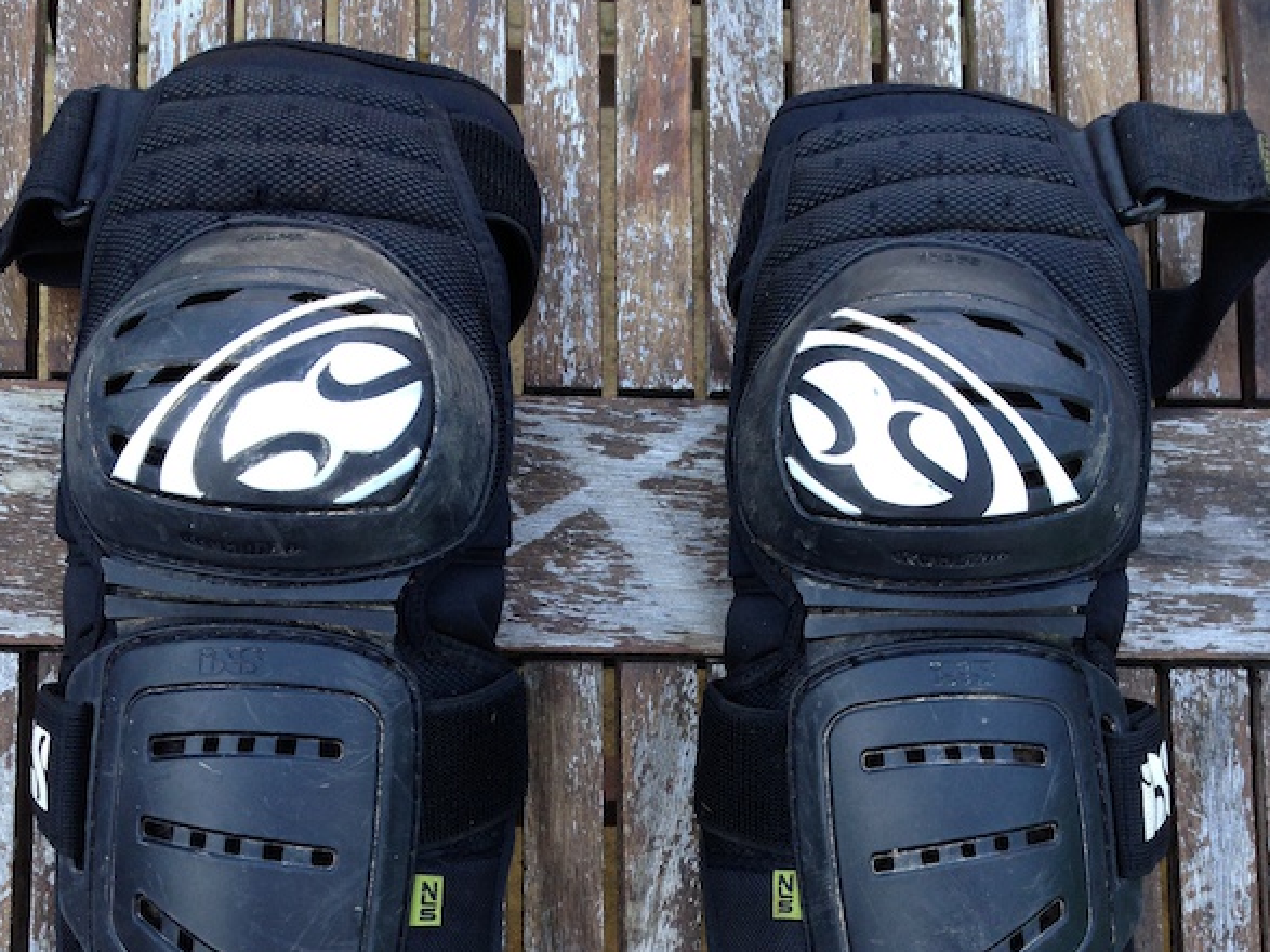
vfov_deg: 31.1
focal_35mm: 45
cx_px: 623
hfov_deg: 42.1
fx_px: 1651
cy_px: 807
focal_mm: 4.12
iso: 80
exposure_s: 1/120
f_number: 2.4
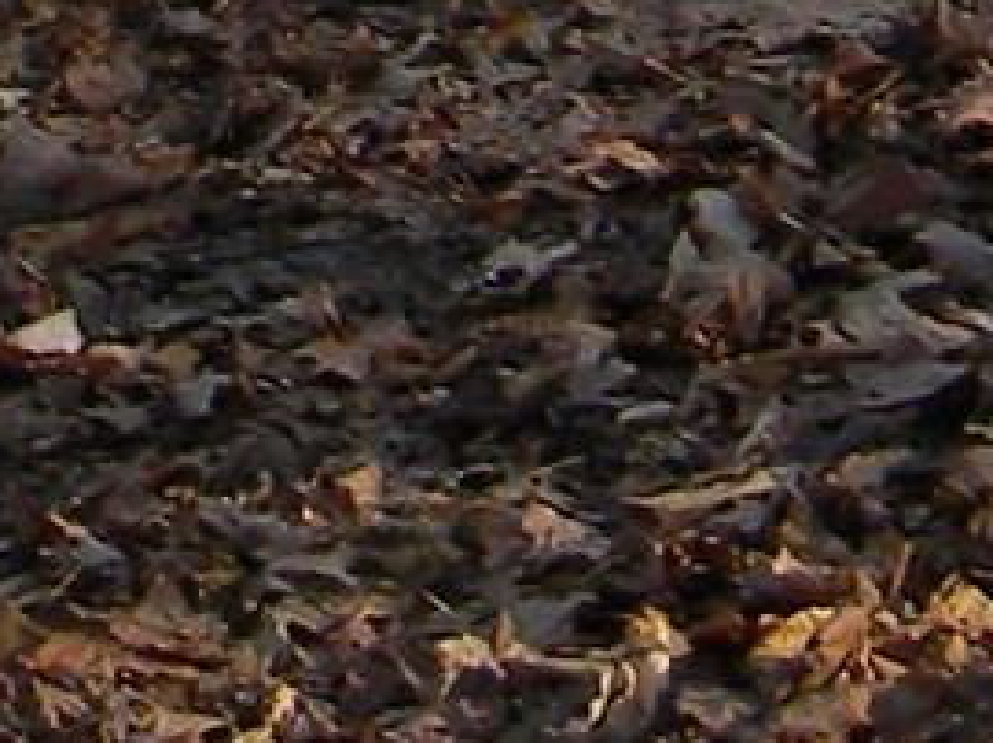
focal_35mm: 311
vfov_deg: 4.5
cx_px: -449
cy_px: -1769
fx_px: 8913
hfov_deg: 6.3
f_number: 3.8
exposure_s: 1/173
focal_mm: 7.3
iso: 80
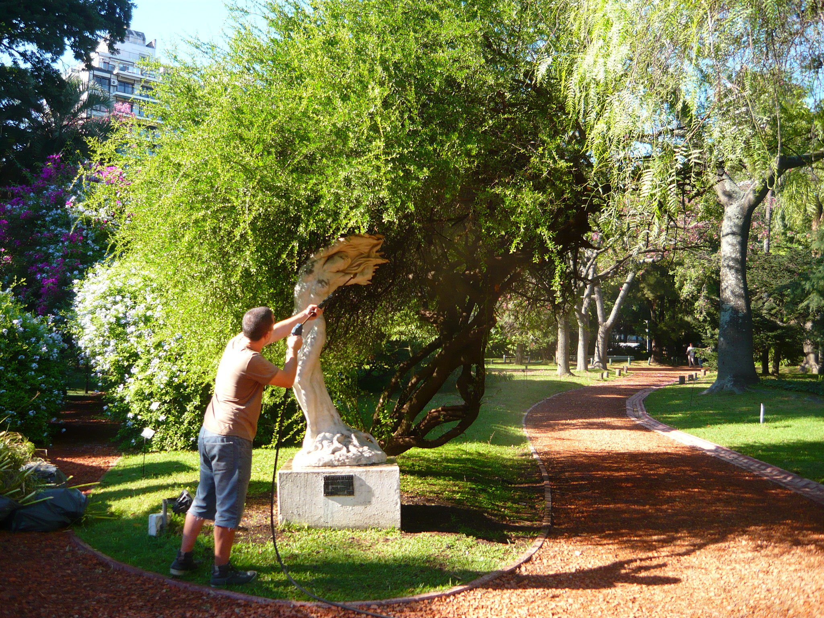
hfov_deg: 55.4
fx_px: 786
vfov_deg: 42.9
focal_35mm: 33
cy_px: 309
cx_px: 412
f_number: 2.8
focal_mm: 5.5
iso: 100
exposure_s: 1/250
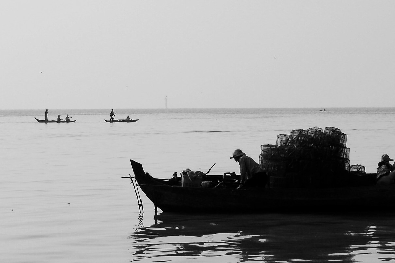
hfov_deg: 12.5
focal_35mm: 164
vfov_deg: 8.3
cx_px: 337
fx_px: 1797
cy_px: 165
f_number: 11
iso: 200
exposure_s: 1/400
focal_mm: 55
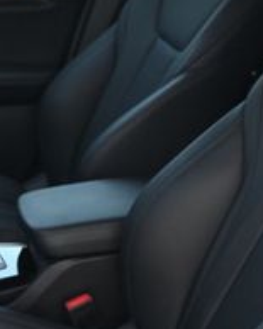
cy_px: 185
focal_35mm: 100
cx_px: 41
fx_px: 972
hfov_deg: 15.3
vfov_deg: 19.2
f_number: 4
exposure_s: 1/160
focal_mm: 21.5
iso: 400
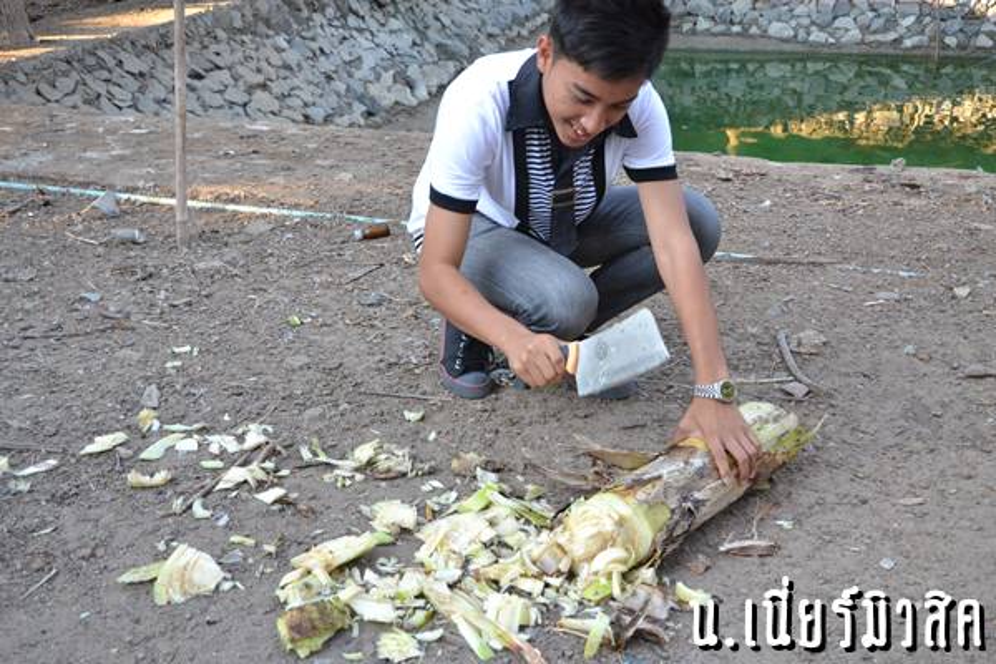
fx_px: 1079
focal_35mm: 39
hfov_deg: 49.6
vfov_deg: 34.2
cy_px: 332
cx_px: 498
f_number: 7.1
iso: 400
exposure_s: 1/60
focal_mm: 26
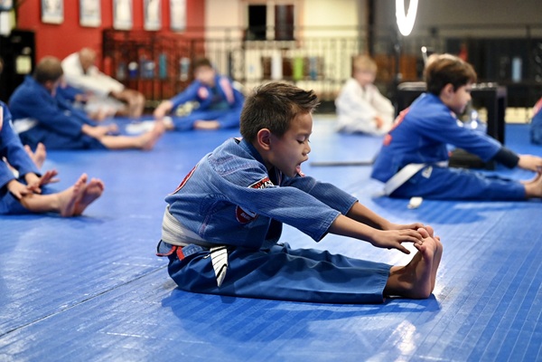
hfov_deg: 28.8
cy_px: 181
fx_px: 1054
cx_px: 271
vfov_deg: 19.5
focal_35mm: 70
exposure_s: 1/500
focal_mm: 70
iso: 10000
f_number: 2.8
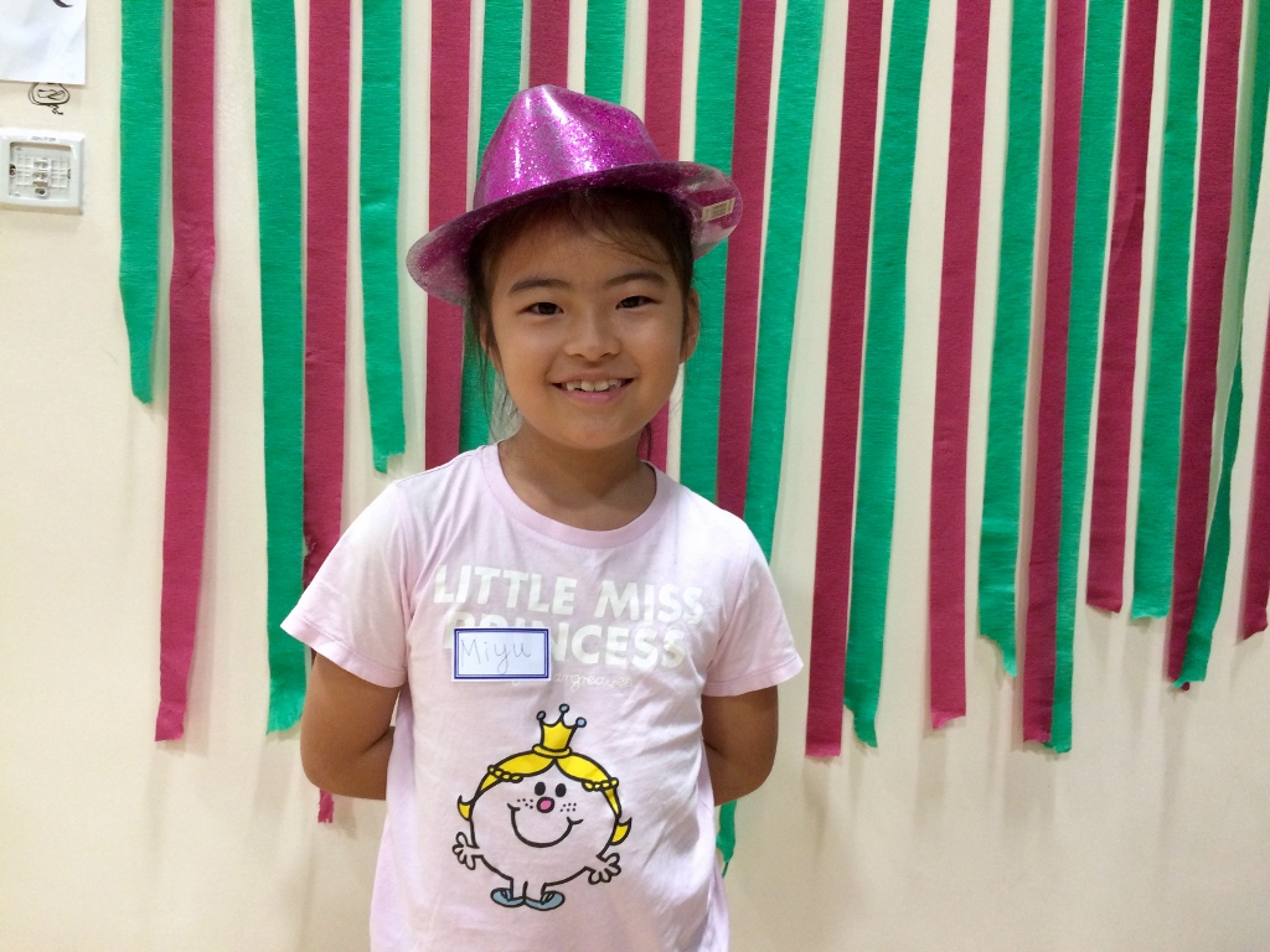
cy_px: 476
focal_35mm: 29
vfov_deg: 48.2
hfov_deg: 61.7
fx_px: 1064
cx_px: 635
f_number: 2.2
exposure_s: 1/33
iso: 200
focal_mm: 4.15
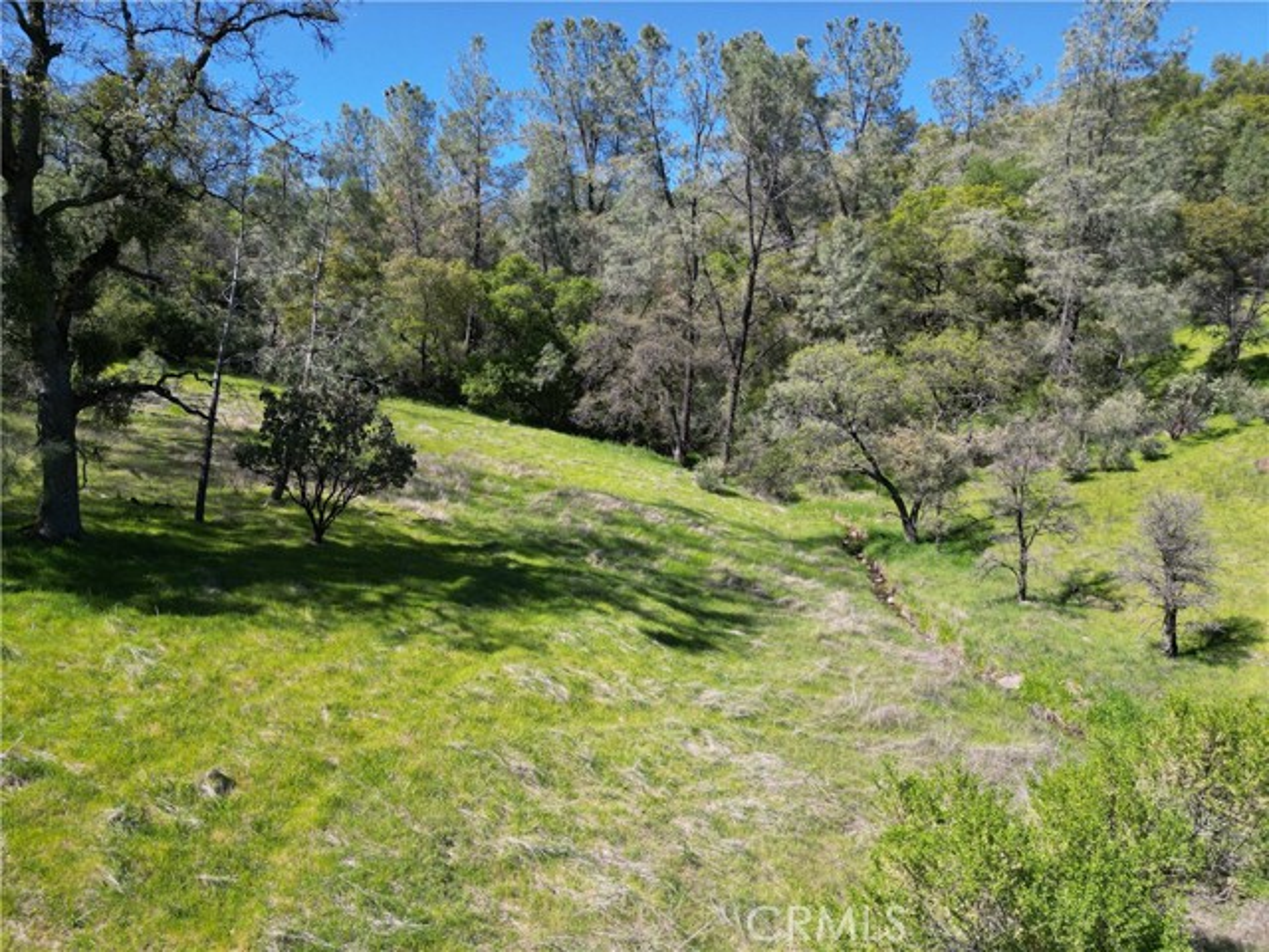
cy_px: 476
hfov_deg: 71.6
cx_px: 634
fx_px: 880
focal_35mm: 24
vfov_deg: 56.8
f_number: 1.7
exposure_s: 1/1500
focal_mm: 6.72
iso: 110
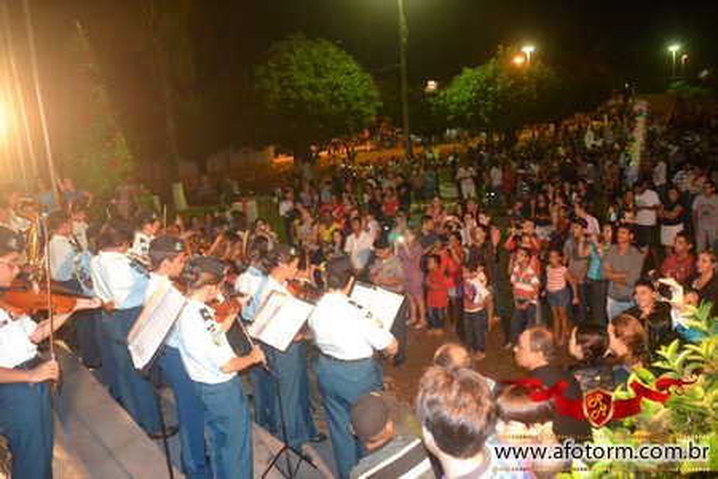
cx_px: 359
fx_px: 598
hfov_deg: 61.9
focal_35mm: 30
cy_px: 240
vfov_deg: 43.6
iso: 3200
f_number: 3.5
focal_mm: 20
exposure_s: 1/60
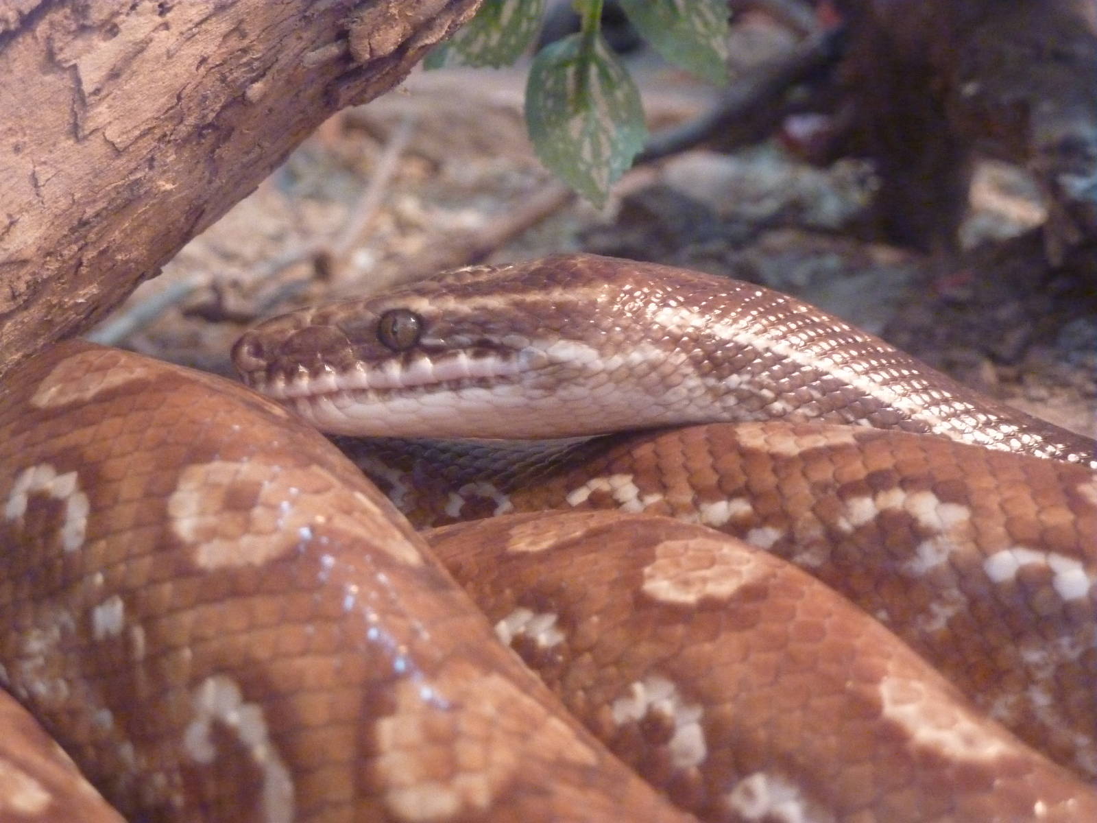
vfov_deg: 21.9
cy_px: 412
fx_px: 2123
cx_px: 548
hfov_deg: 29.0
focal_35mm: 67
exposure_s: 1/10
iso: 800
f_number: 4.1
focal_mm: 11
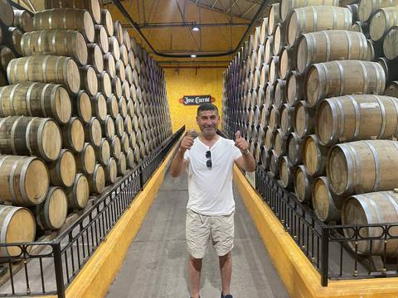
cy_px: 149
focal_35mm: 26
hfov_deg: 67.3
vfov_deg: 53.1
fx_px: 299
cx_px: 199
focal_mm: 4.2
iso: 200
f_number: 1.6
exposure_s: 1/60
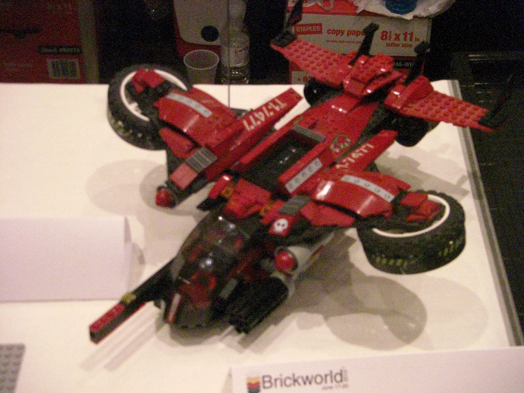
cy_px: 196
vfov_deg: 20.7
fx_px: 1075
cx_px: 262
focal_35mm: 71
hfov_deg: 27.4
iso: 1600
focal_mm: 11.8
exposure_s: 1/60
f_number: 3.9
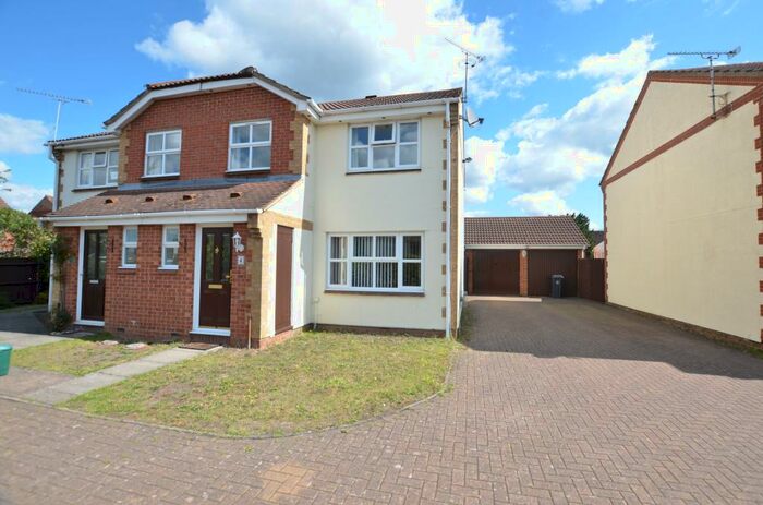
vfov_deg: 77.0
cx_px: 382
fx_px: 317
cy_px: 252
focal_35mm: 15
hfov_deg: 100.5
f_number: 7.1
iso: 100
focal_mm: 10
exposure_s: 1/200
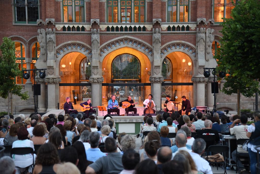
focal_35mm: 70
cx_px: 130
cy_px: 87
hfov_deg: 28.8
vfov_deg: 19.5
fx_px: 506
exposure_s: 1/80
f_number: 4
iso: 2000
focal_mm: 70
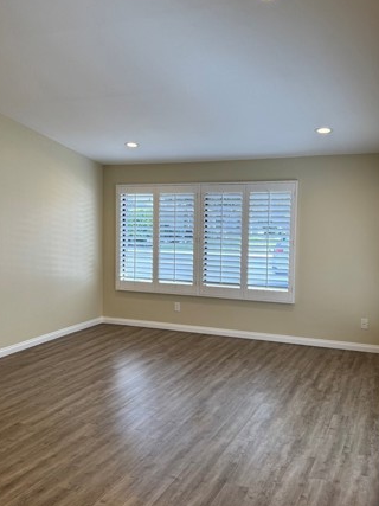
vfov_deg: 51.4
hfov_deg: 39.6
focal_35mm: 36
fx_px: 526
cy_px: 255
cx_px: 162
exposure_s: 1/122
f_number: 1.78
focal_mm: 6.76
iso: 80
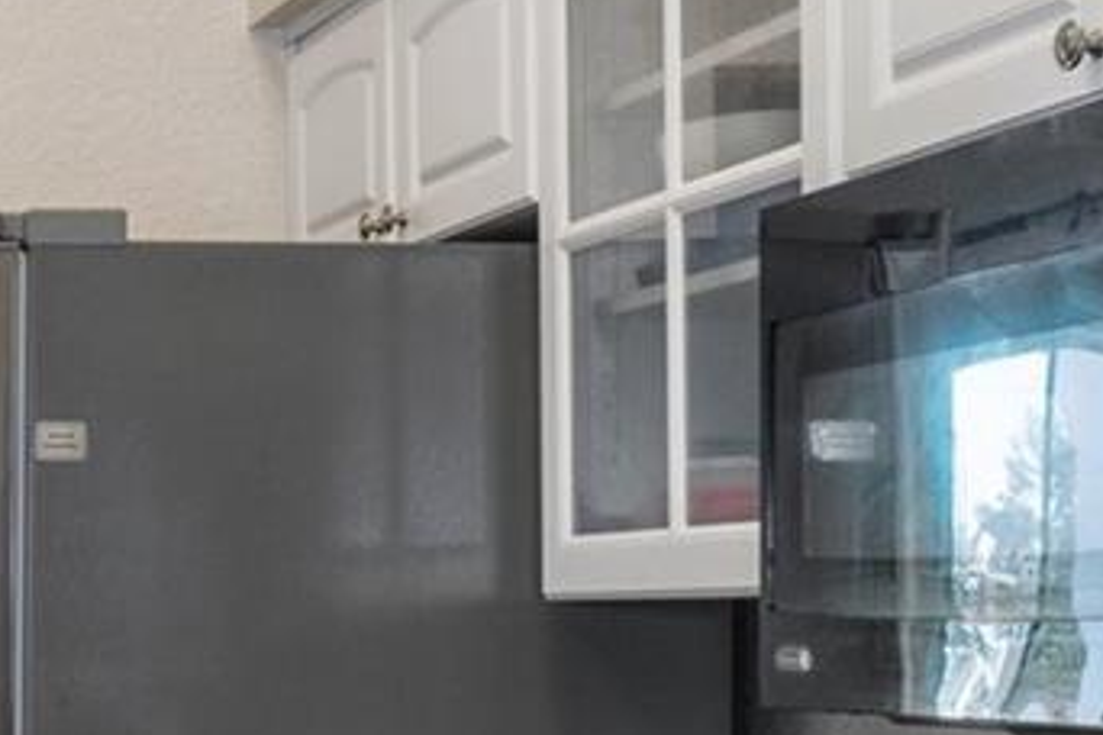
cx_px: -622
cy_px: 642
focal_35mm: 91
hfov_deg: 19.1
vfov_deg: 14.8
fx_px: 2798
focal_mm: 13
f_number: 8
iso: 320
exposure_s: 1/4
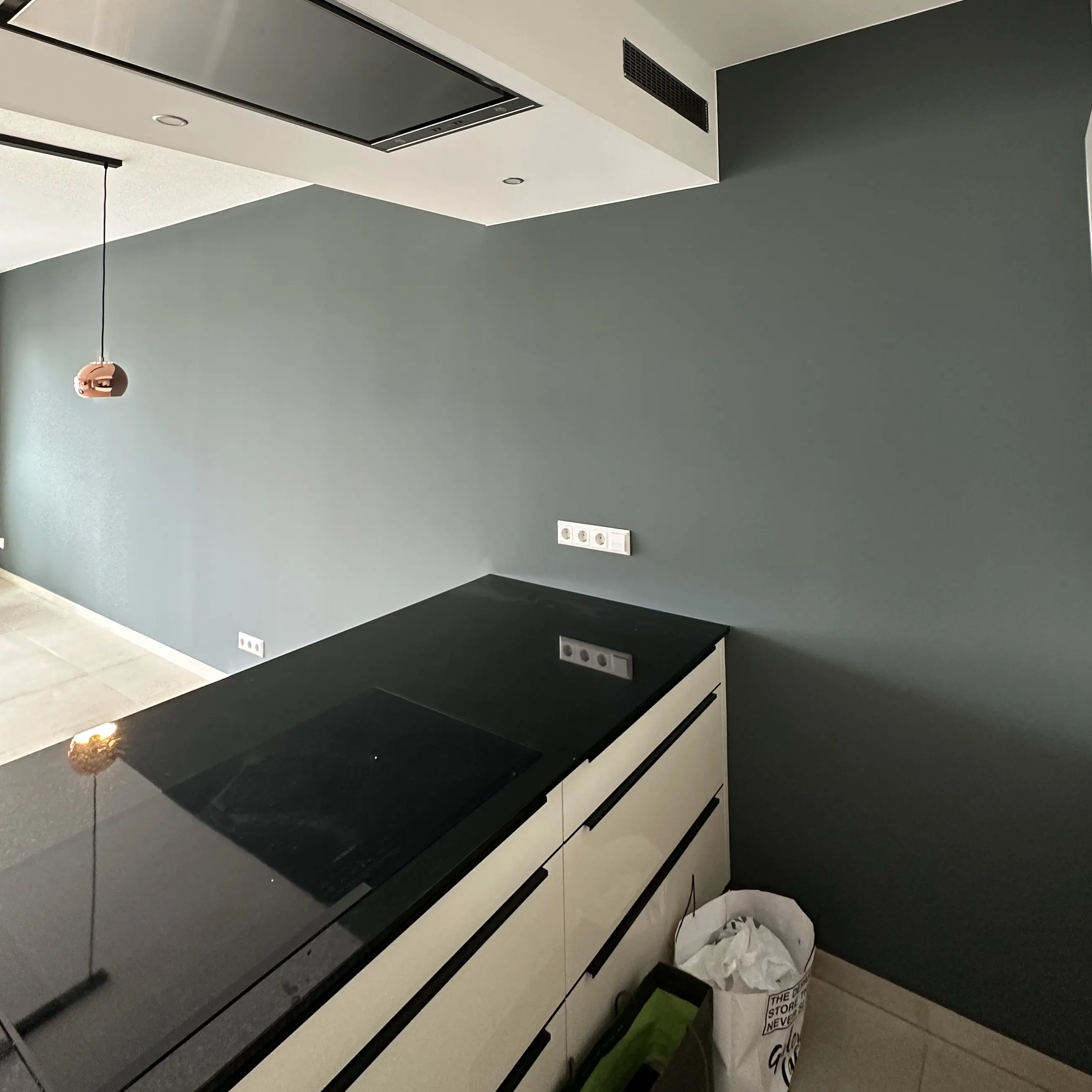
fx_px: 678
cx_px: 585
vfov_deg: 74.6
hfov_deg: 77.6
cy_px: 339
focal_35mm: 19
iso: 320
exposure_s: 1/50
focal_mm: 2.22
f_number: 2.2
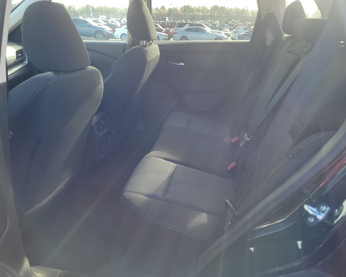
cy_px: 140
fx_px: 266
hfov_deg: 66.0
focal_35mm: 26
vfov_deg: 54.9
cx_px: 176
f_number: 1.8
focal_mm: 6.7
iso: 96
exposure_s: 1/119
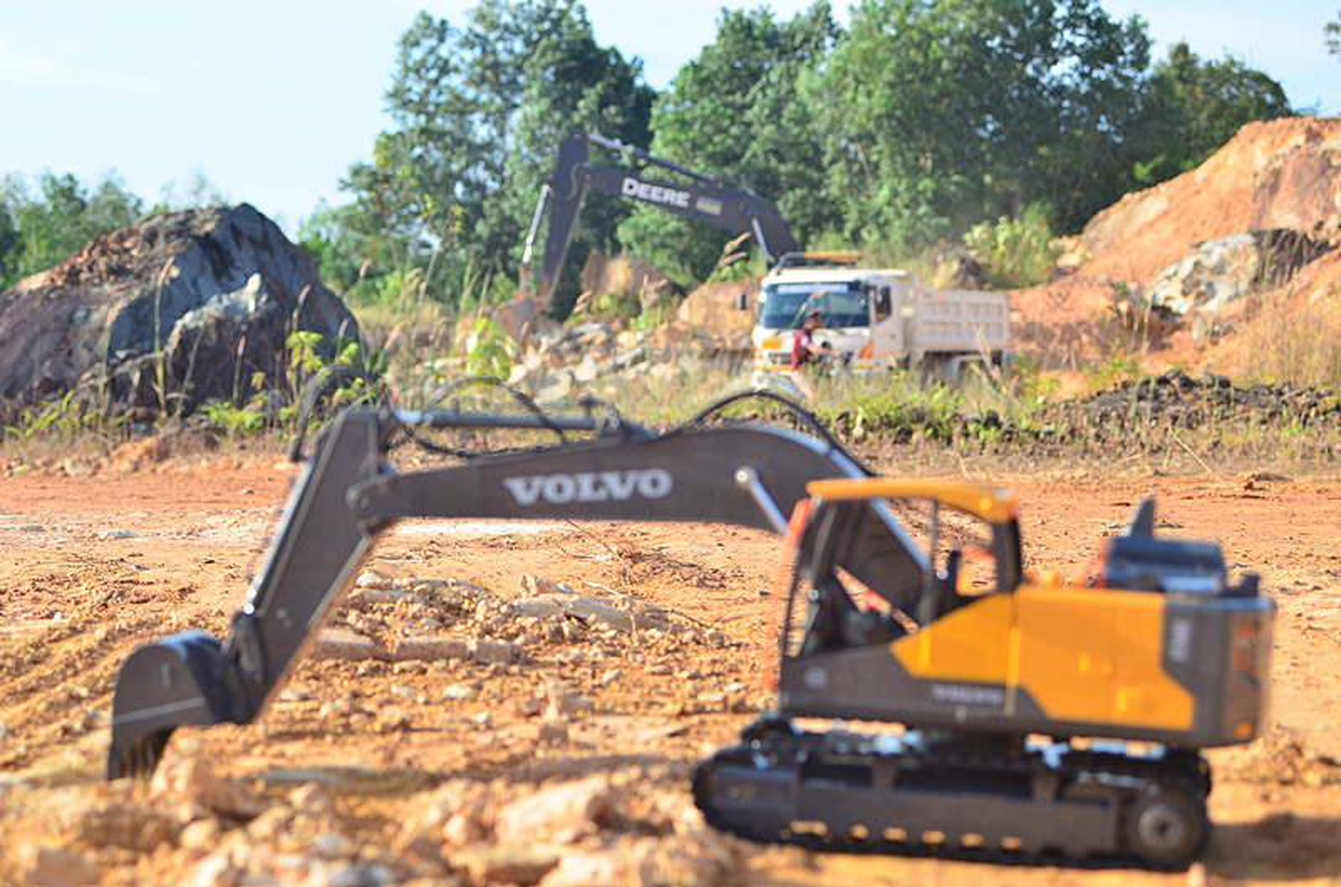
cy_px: 444
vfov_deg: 16.2
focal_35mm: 84
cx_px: 670
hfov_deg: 24.3
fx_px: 3121
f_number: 5.6
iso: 100
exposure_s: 1/160
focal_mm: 56
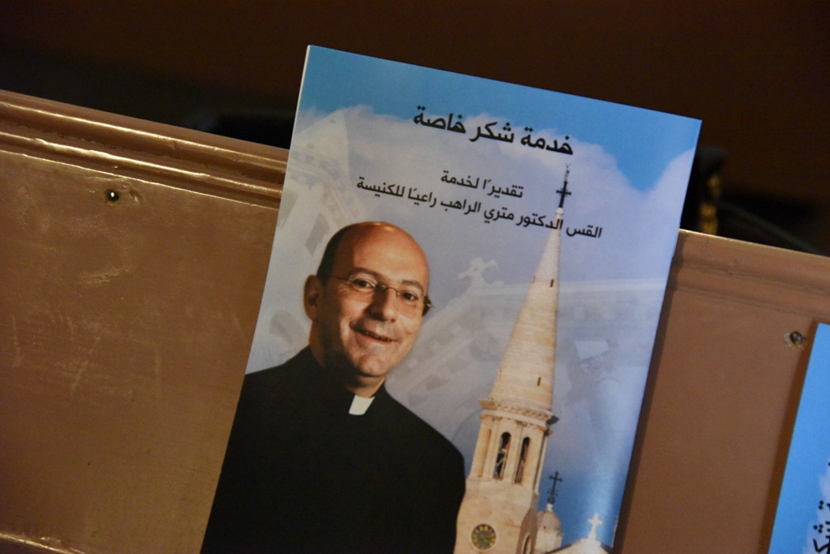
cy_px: 277
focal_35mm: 98
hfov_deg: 20.8
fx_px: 2260
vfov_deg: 14.0
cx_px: 415
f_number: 5.6
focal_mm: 98
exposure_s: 1/125
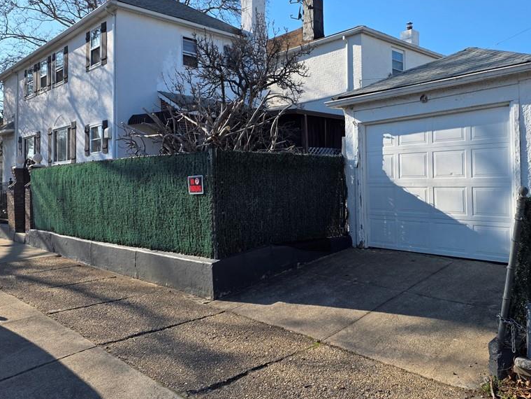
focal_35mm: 31
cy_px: 163
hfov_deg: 58.2
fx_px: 476
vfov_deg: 45.2
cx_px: 297
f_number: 1.7
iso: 80
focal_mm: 6.25
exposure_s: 1/3618
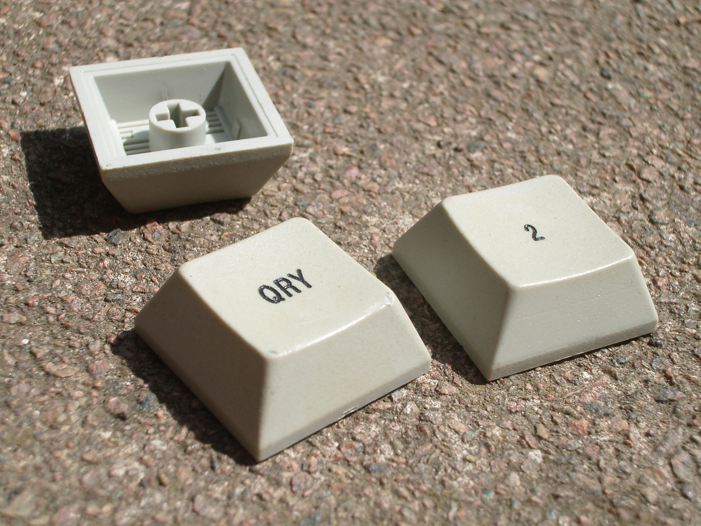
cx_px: 350
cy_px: 263
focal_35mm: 62
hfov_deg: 31.2
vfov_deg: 23.7
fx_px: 1256
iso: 80
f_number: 5.6
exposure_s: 1/320
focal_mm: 10.2
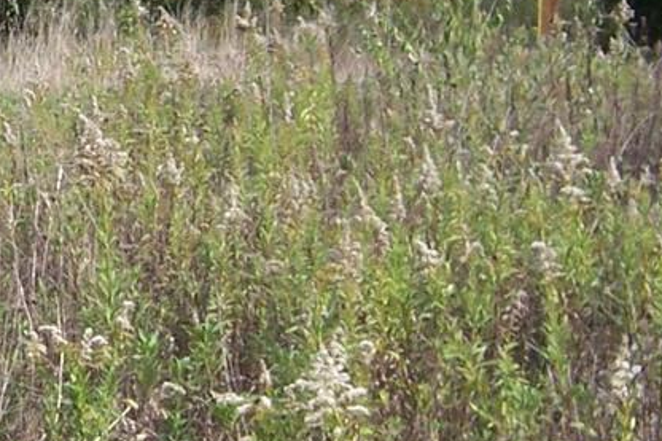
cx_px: -243
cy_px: 142
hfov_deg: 14.7
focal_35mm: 132
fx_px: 2426
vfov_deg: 10.4
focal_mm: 5.5
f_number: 3.4
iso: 80
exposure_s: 1/500
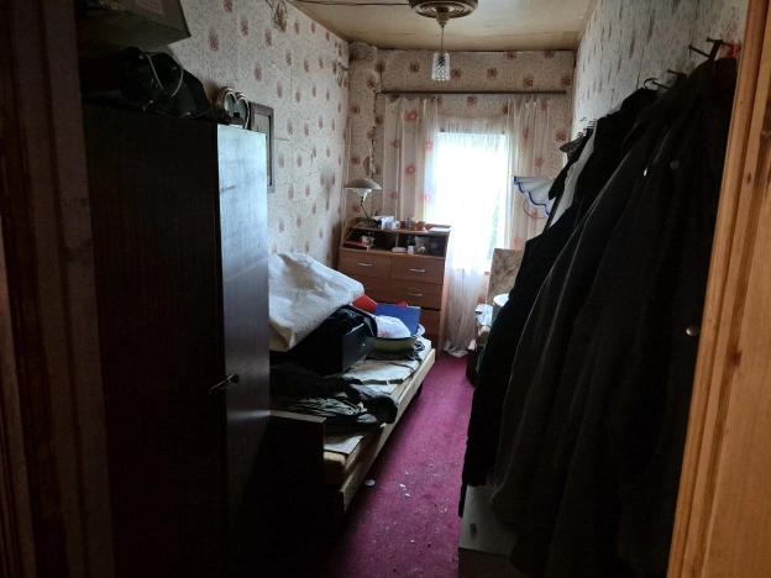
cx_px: 386
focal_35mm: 23
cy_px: 289
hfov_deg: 73.9
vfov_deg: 58.9
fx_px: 512
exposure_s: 1/100
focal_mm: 5.4
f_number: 1.8
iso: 2500
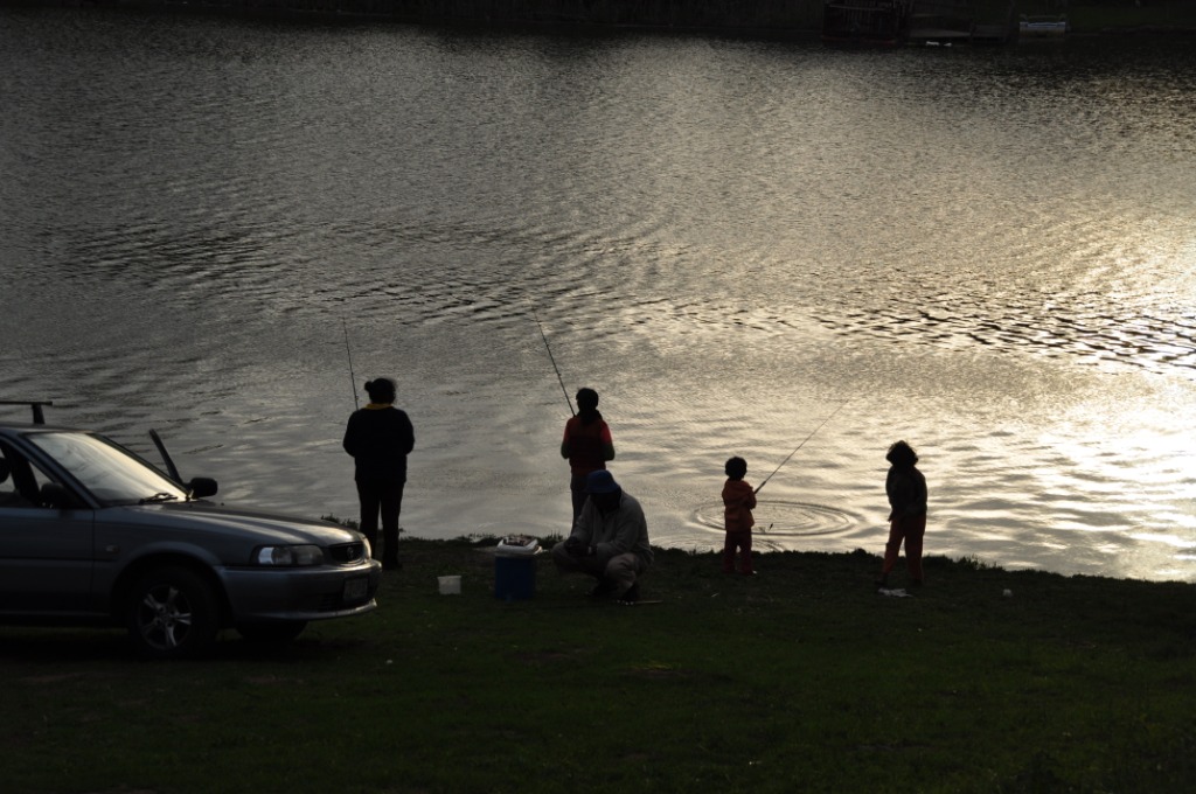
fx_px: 3583
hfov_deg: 18.9
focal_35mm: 108
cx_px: 598
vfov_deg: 12.6
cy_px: 397
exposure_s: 1/640
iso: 200
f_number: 6.3
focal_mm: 72
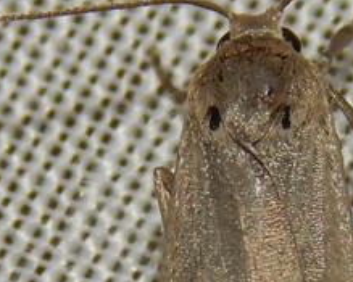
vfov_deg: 3.3
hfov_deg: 4.1
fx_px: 4908
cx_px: 266
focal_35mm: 470
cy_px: 366
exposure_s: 1/30
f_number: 9.6
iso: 200
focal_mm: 23.4
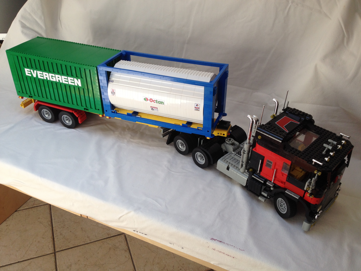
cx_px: 180
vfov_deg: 40.7
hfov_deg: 52.6
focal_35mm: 35
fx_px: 365
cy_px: 136
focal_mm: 4.28
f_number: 2.4
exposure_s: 1/207
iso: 50
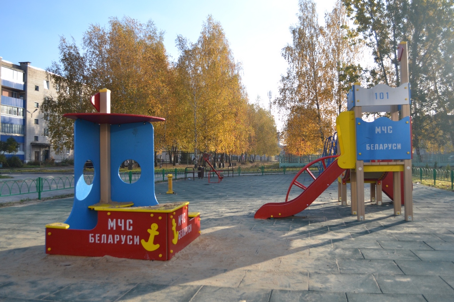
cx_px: 227
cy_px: 151
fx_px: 416
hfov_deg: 57.2
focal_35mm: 33
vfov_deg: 40.0
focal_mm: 22
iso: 400
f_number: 5
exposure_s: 1/1250
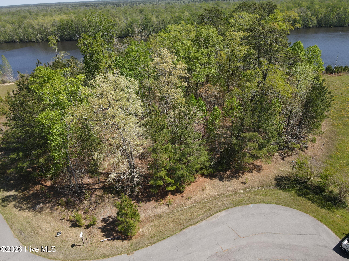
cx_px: 174
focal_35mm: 24
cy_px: 130
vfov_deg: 56.8
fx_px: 242
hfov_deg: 71.6
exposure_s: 1/400
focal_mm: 4.5
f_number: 2.8
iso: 100
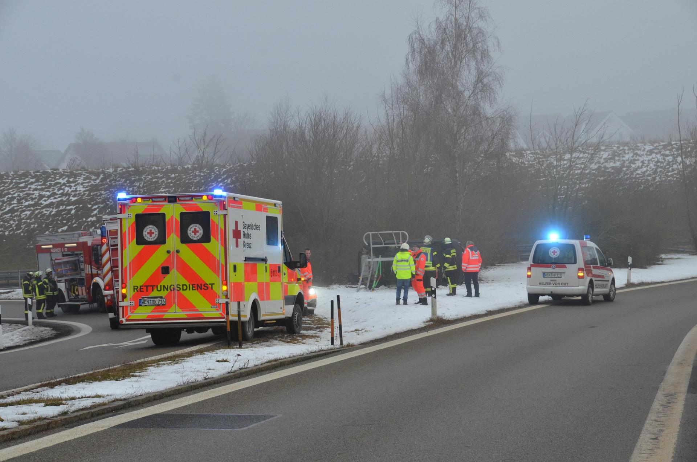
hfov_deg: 24.2
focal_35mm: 84
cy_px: 231
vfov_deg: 16.2
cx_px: 348
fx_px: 1623
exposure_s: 1/400
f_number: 10
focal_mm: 56
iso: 1000
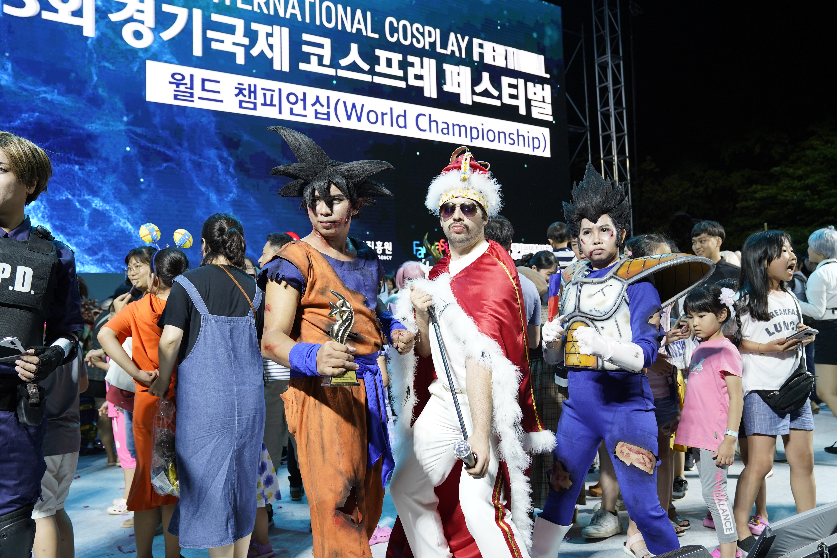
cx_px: 418
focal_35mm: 30
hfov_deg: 61.9
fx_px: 697
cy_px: 279
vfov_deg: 43.6
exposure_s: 1/200
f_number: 4
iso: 640
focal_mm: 30
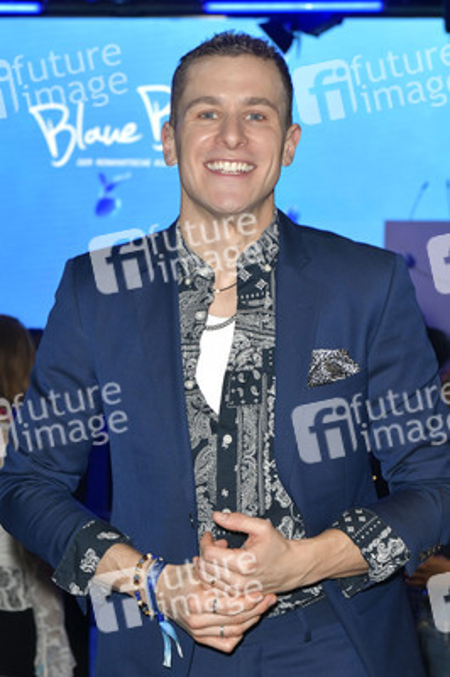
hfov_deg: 22.6
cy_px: 338
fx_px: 1127
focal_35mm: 60
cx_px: 225
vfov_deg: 33.4
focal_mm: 60
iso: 2000
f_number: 6.3
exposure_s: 1/200
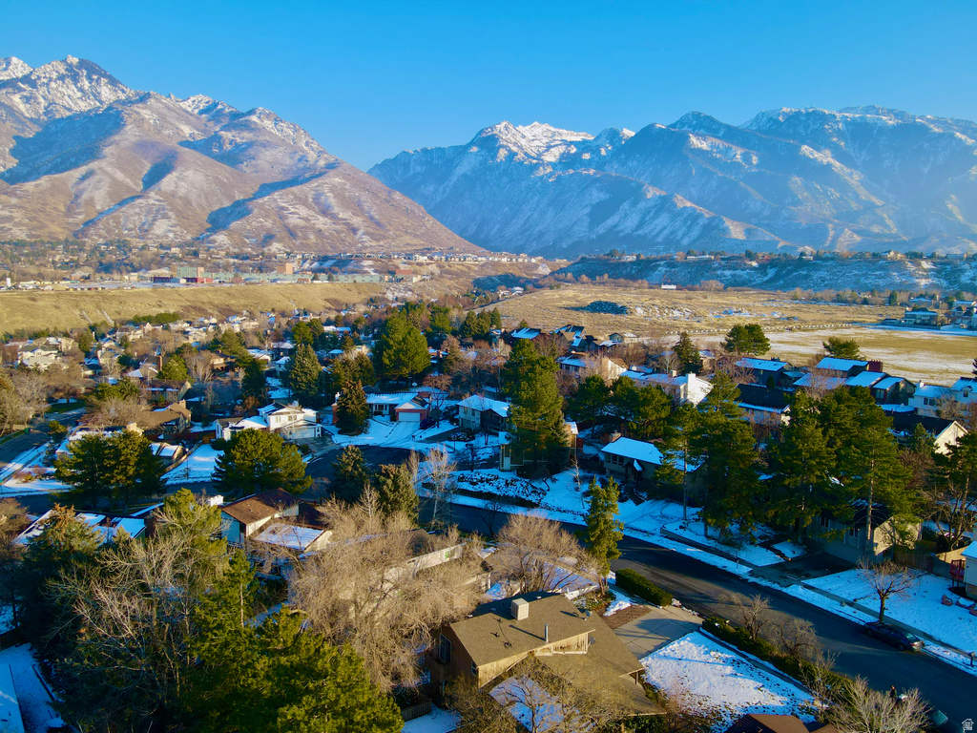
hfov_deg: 71.6
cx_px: 488
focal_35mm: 24
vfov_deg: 56.8
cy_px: 366
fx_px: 677
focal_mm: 4.5
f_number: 2.8
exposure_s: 1/240
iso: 100
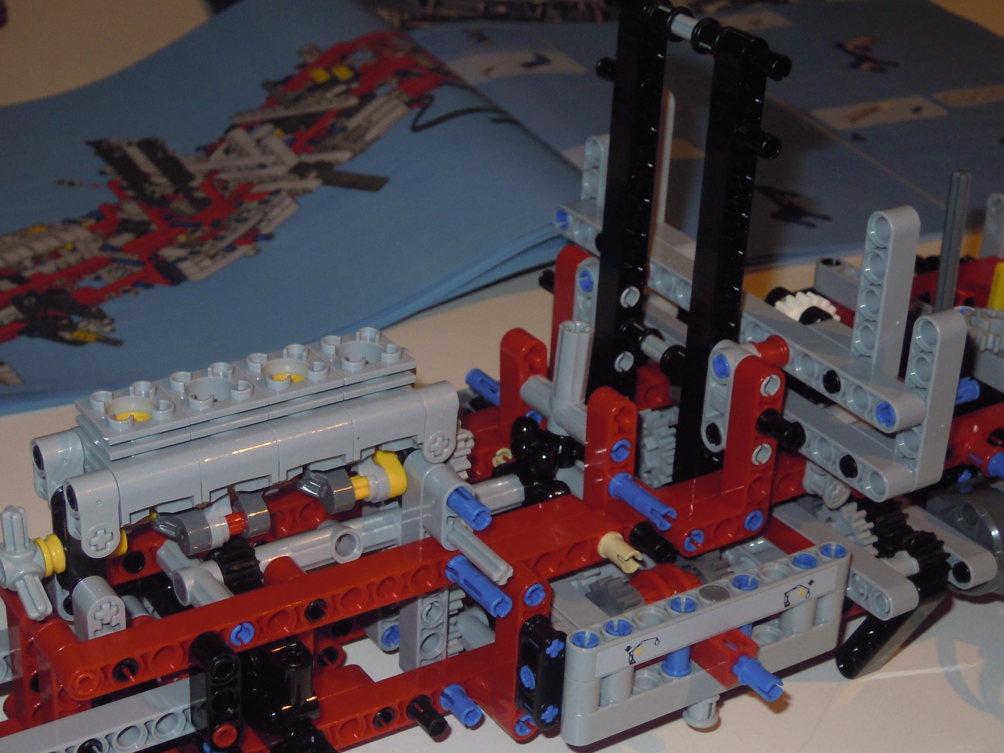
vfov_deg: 22.9
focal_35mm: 64
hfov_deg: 30.2
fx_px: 1856
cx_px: 387
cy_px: 490
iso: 100
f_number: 3
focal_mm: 6.4
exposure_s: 1/30
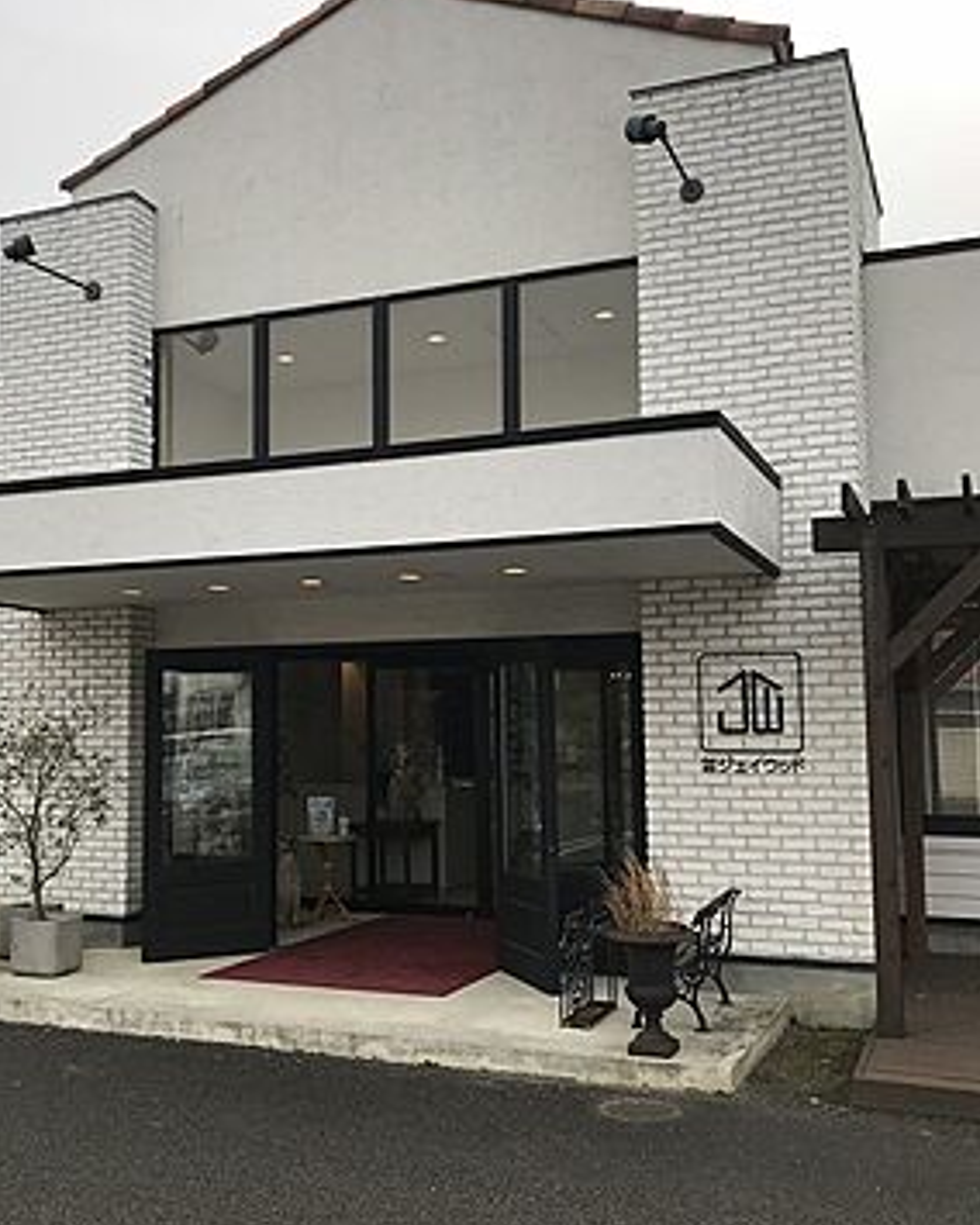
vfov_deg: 49.1
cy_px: 635
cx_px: 366
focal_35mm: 37
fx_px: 1341
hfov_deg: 39.9
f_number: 1.8
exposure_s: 1/1953
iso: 20
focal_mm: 3.99
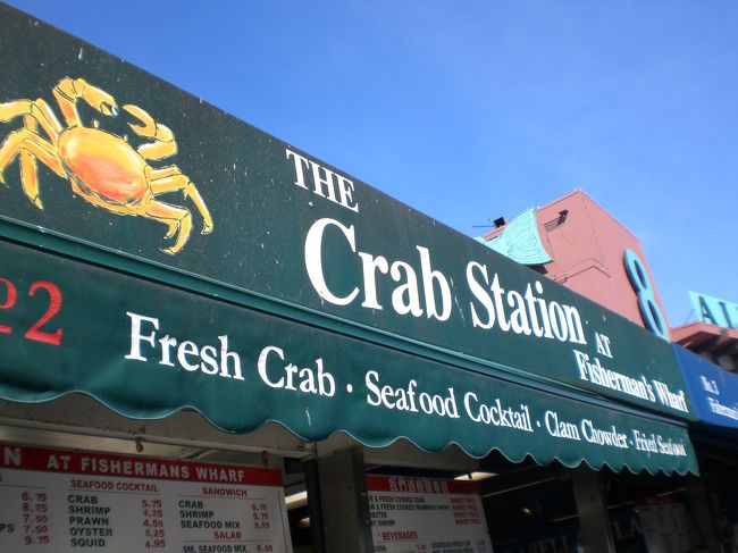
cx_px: 369
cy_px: 276
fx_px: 810
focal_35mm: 38
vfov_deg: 37.7
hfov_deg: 49.0
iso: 50
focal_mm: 6.3
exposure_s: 1/320
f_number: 4.4
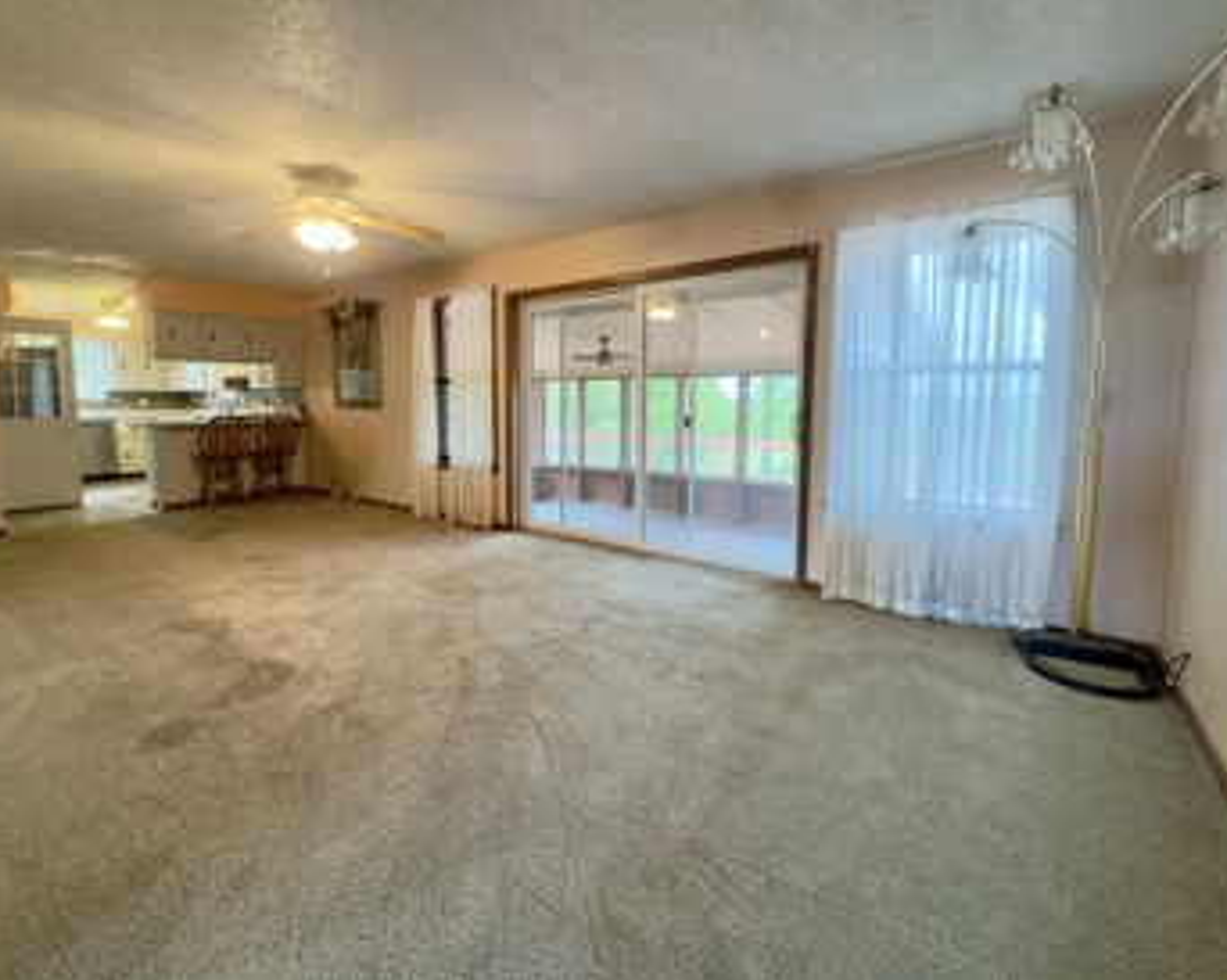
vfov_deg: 80.1
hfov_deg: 92.9
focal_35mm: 16
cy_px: 449
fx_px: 581
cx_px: 560
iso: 400
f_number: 2.2
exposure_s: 1/60
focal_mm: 2.22
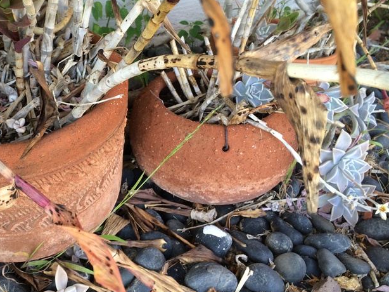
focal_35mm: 44
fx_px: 494
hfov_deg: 41.9
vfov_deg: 32.8
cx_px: 105
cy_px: 119
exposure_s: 1/120
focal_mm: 4.12
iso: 50
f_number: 2.2
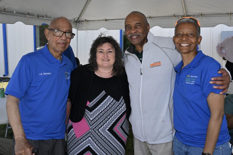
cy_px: 78
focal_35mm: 32
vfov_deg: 41.8
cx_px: 116
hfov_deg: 59.5
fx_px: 204
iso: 400
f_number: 20
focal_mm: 31.5
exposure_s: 1/100
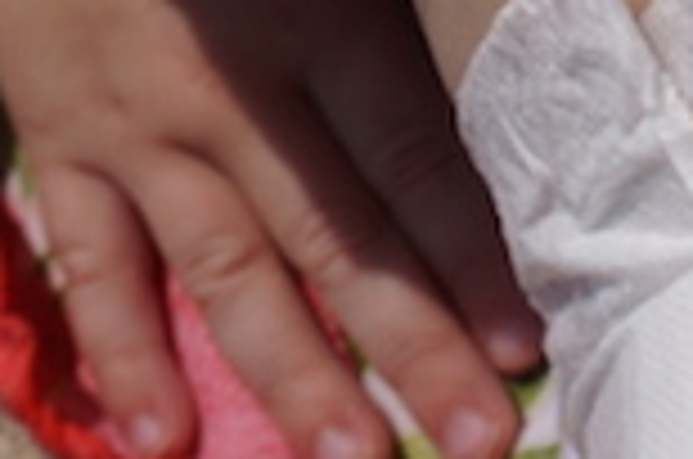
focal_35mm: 158
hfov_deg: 12.2
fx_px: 3034
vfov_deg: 8.5
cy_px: -214
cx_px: 1156
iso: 200
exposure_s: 1/640
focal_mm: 27
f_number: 11
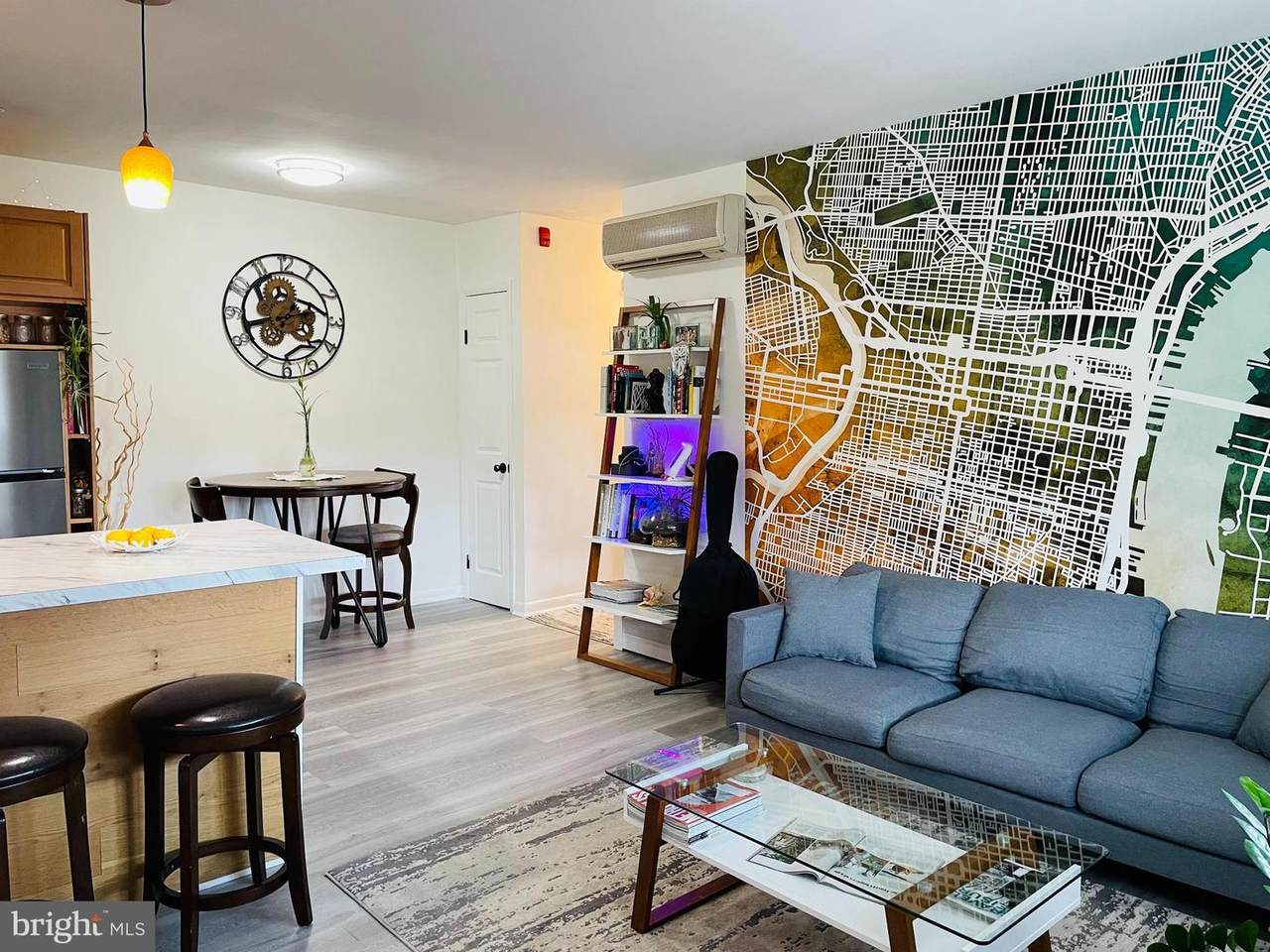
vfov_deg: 53.1
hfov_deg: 67.3
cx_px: 635
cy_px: 476
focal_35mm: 26
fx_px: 954
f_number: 1.6
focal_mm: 4.2
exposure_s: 1/60
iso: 160
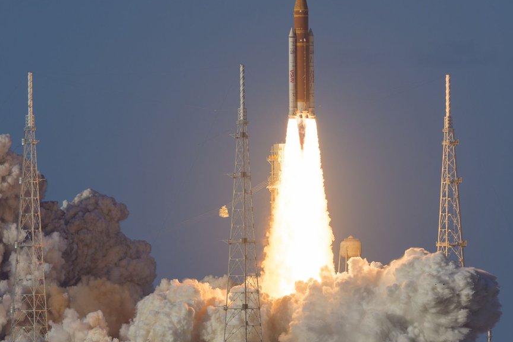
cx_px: 261
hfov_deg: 3.7
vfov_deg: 2.5
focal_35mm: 557
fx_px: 7938
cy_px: 156
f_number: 8
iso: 100
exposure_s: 1/2000
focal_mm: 400
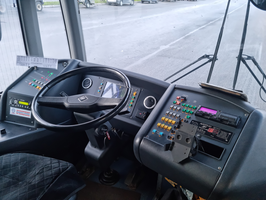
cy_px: 100
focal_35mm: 27
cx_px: 133
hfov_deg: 65.3
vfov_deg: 51.4
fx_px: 207
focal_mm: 5.9
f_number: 2
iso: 320
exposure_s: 1/50
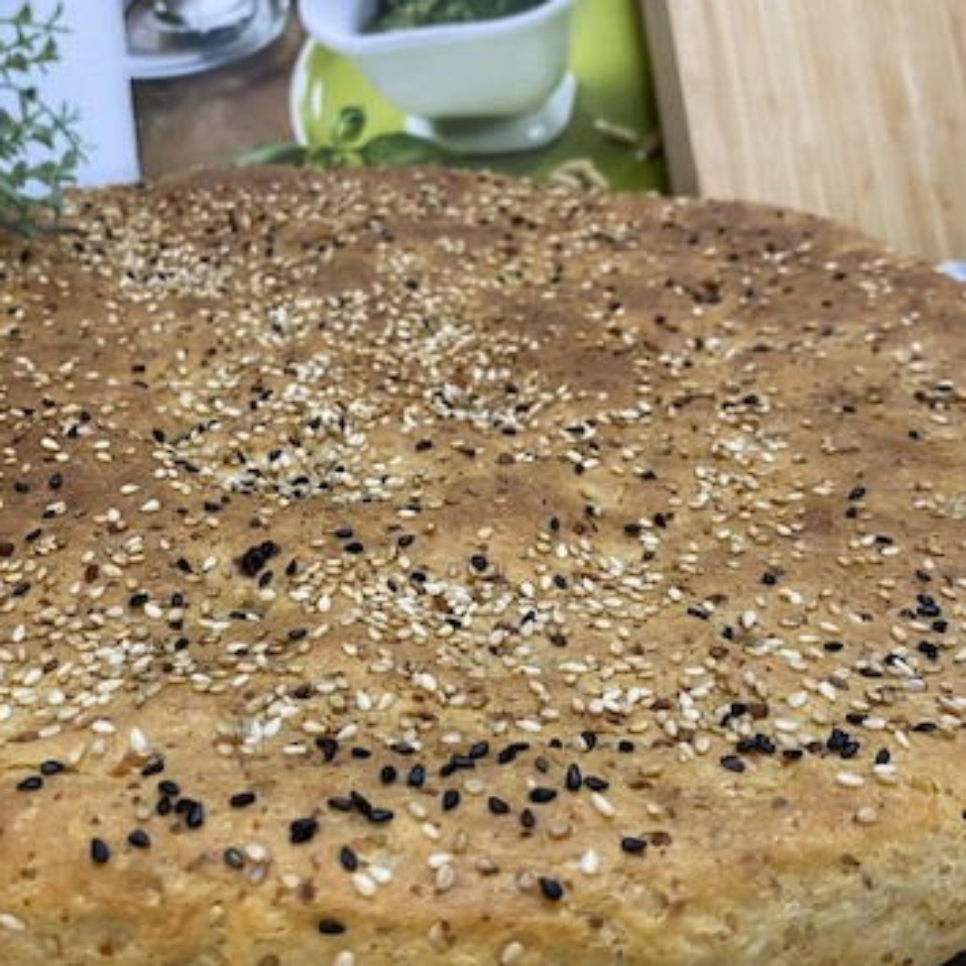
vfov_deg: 42.8
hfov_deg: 42.7
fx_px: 1231
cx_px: 396
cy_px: 472
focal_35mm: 39
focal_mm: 4.25
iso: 160
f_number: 1.8
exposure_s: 1/50
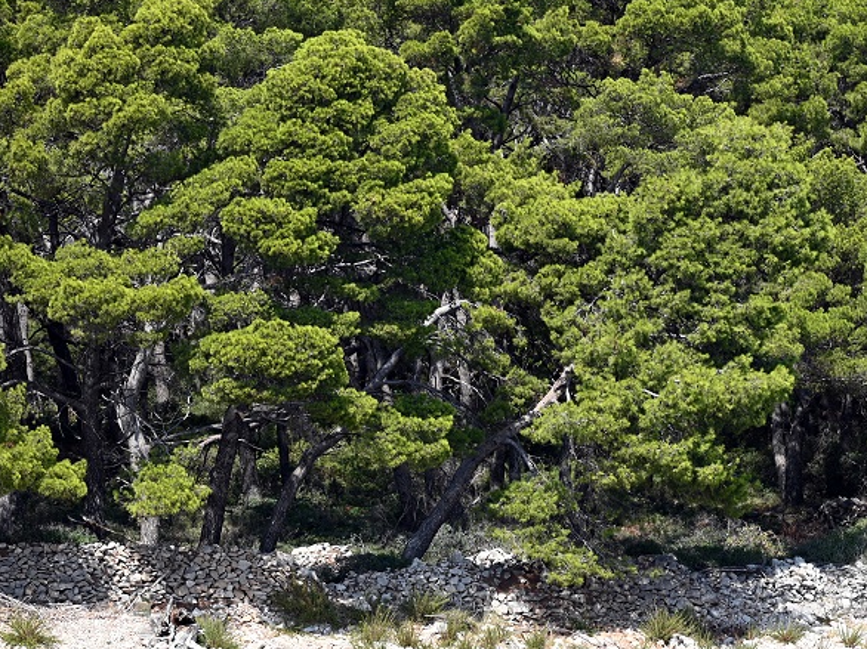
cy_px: 282
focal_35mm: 151
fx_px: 3780
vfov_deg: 9.8
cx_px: 613
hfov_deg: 13.1
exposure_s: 1/500
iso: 125
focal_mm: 92
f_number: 5.6
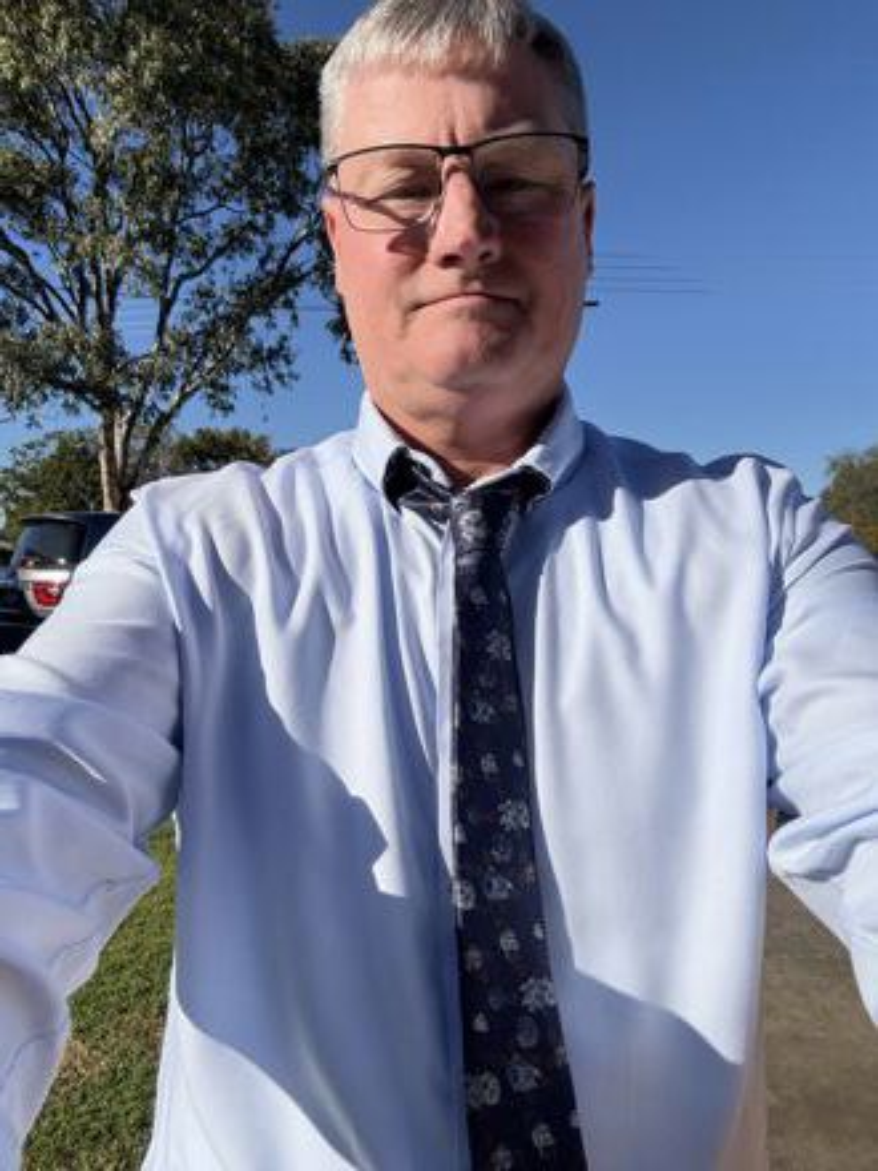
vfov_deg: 73.9
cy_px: 586
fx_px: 778
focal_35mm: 23
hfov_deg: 58.9
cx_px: 439
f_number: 1.9
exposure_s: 1/1634
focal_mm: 2.69
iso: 32
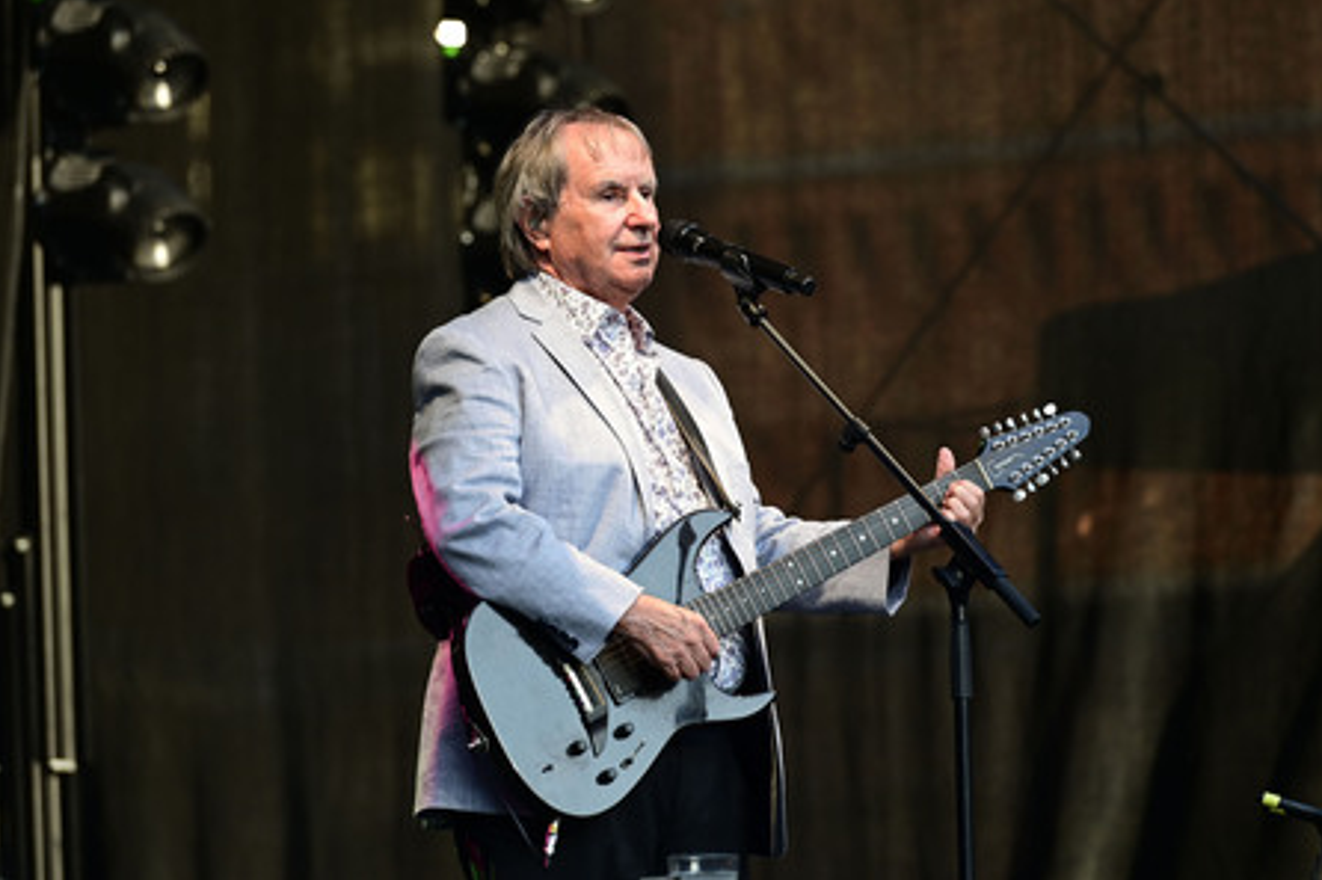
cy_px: 439
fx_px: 7415
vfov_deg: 6.8
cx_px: 665
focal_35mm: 202
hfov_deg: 10.2
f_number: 4.5
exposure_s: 1/500
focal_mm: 200
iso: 320
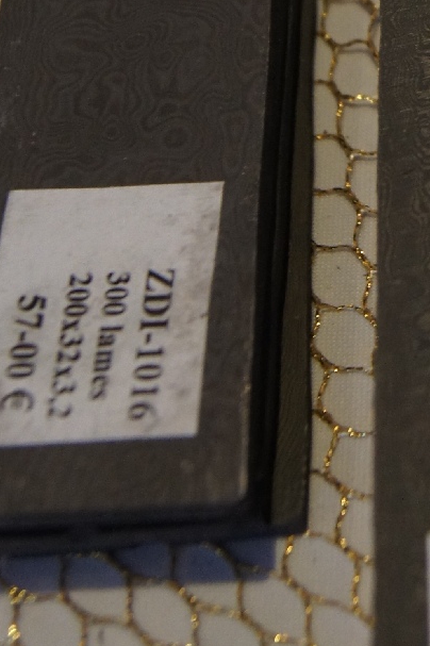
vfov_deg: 18.3
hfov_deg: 12.4
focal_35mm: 107
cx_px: 549
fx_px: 1919
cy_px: -84
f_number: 5
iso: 800
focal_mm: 24
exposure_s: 1/25
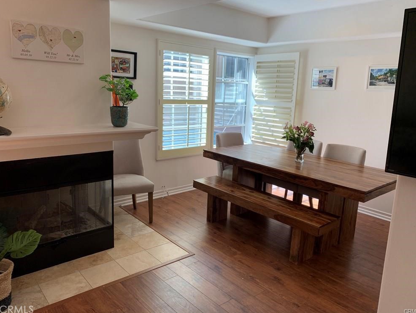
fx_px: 325
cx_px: 209
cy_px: 153
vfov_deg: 51.4
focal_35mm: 27
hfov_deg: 65.3
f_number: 1.8
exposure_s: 1/122
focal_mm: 4.25
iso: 32
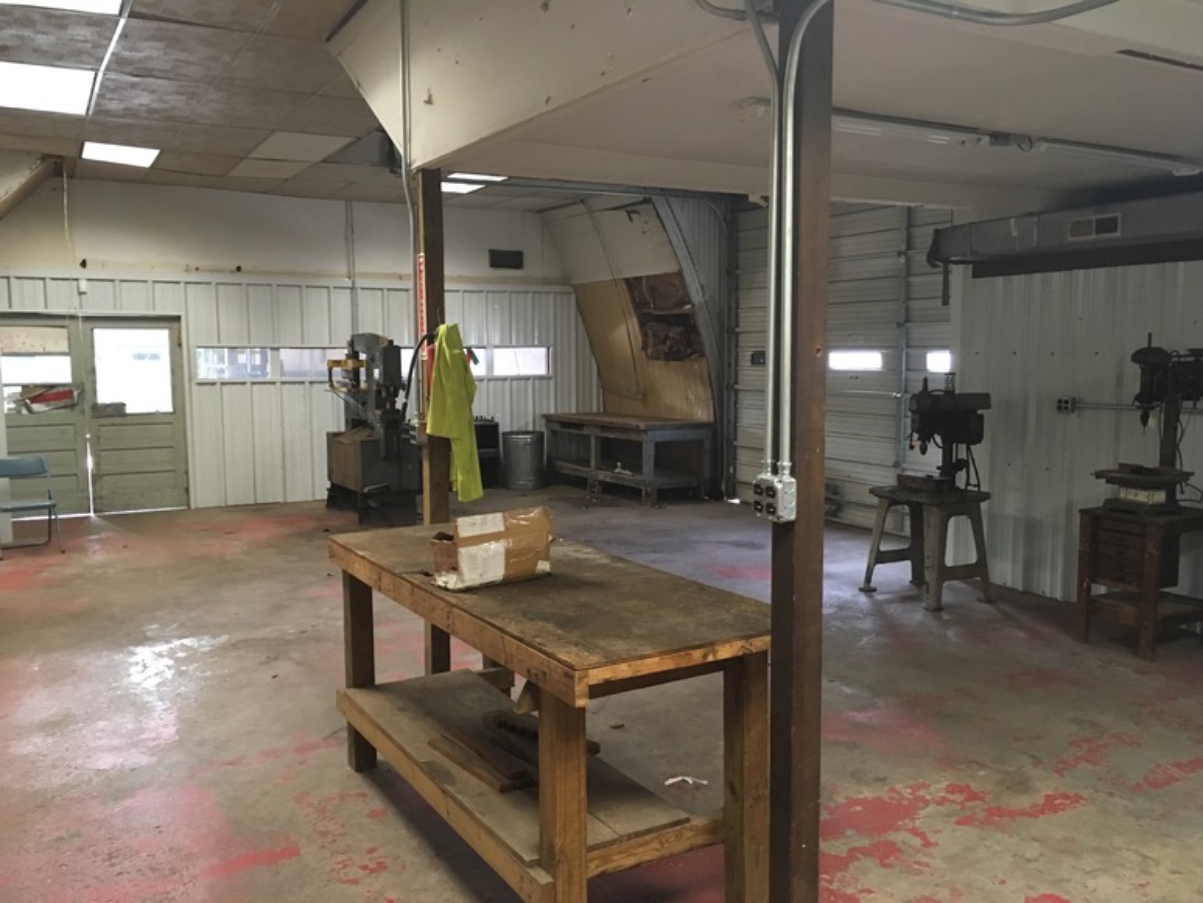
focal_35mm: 29
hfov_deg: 61.7
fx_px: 1008
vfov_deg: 48.2
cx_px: 602
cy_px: 452
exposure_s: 1/15
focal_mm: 4.15
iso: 200
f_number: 2.2
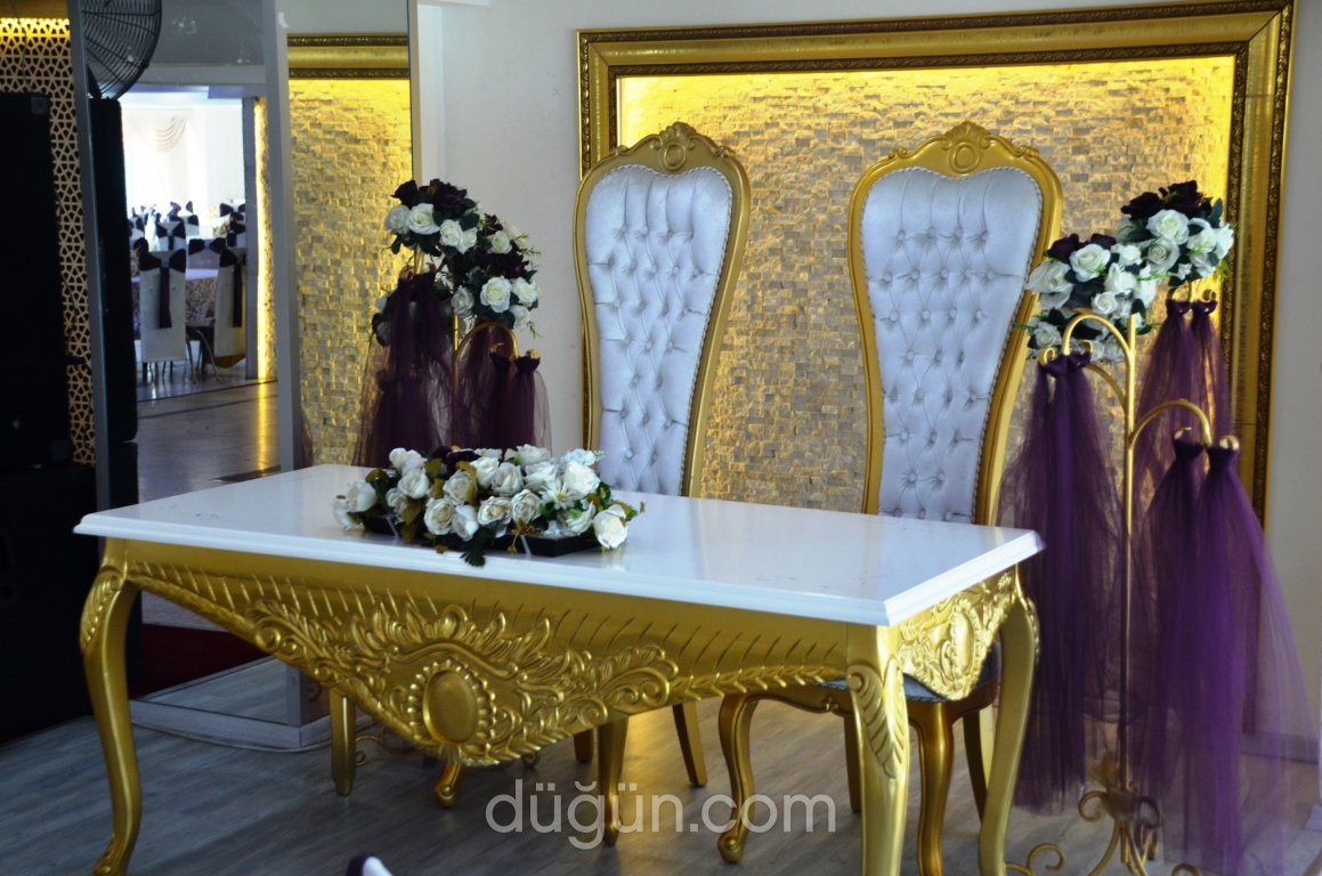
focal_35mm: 57
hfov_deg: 35.1
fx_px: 2089
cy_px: 438
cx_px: 661
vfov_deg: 23.7
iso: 450
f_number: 4.5
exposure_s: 1/60
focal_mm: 38
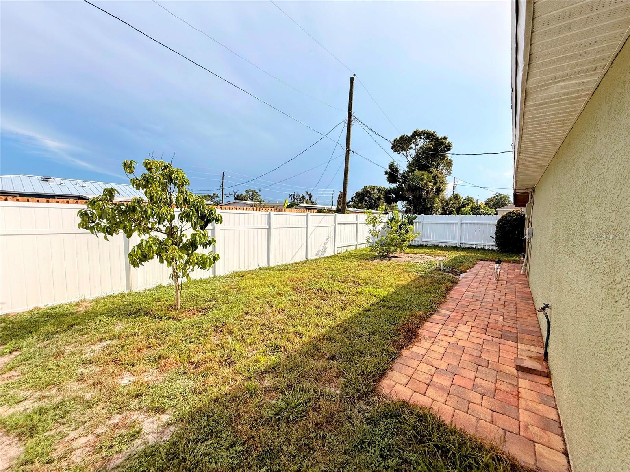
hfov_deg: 102.1
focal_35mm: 14
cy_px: 236
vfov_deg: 85.7
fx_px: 255
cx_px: 315
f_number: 2.2
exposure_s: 1/2237
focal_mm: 2.22
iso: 50
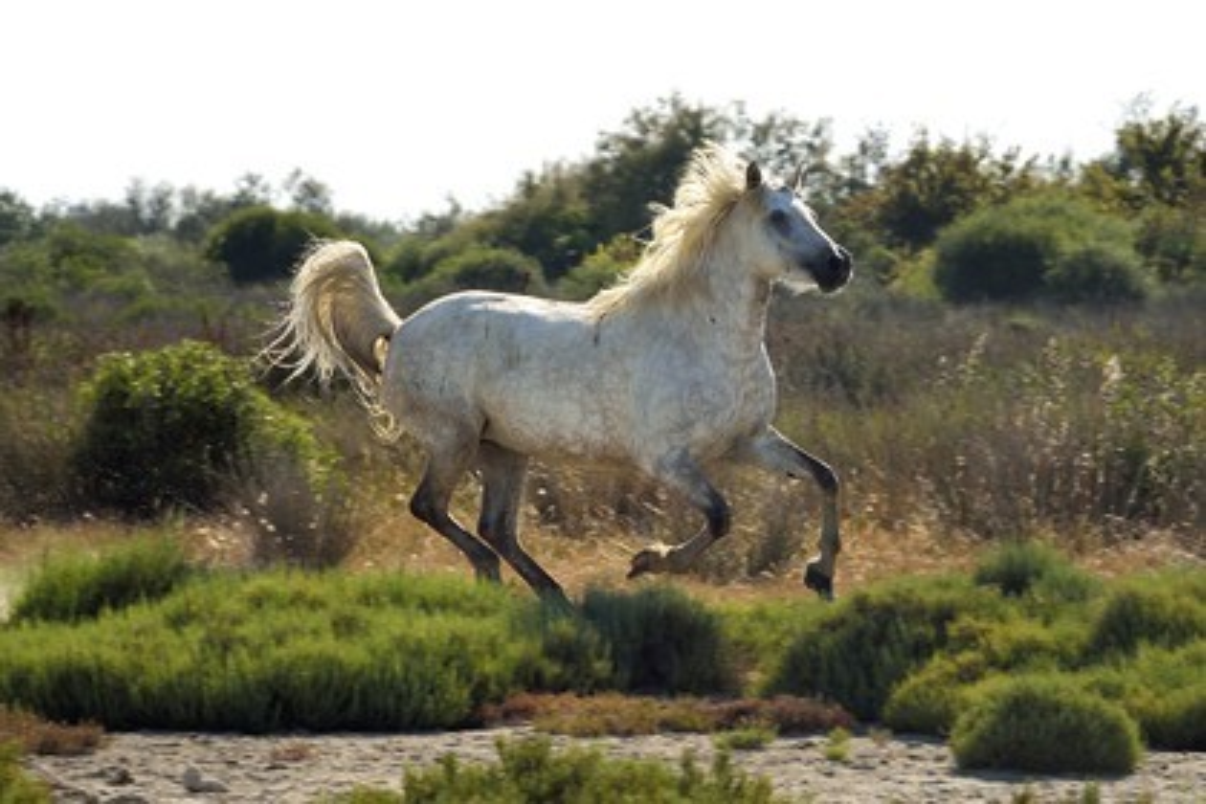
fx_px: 6699
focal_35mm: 200
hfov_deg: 10.3
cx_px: 603
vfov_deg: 6.9
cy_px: 402
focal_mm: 200
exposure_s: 1/400
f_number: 13
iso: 200
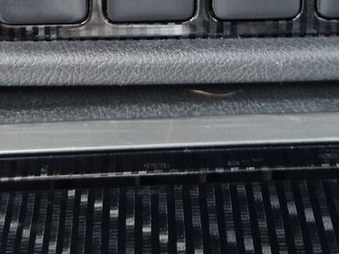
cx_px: 177
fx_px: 617
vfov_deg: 21.0
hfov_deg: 30.7
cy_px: -83
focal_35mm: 63
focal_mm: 5.4
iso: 800
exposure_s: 1/25
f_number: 1.8
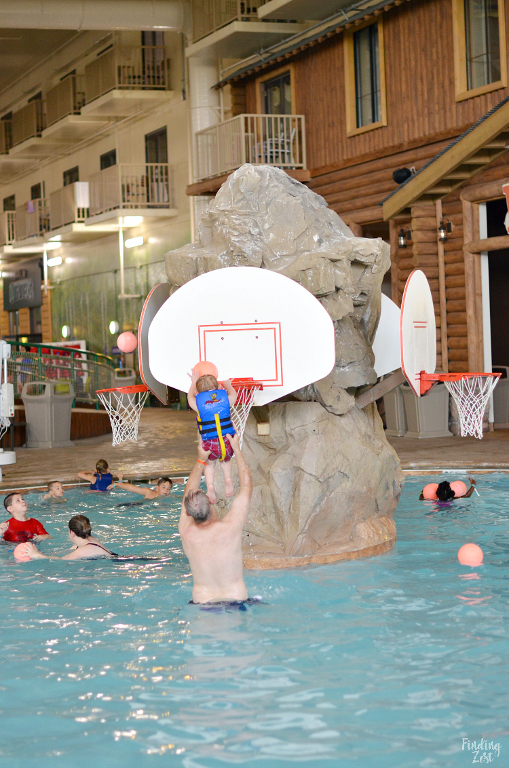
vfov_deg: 27.0
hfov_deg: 18.1
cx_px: 254
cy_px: 384
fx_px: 1597
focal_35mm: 75
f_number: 2
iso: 800
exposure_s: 1/500
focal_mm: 50
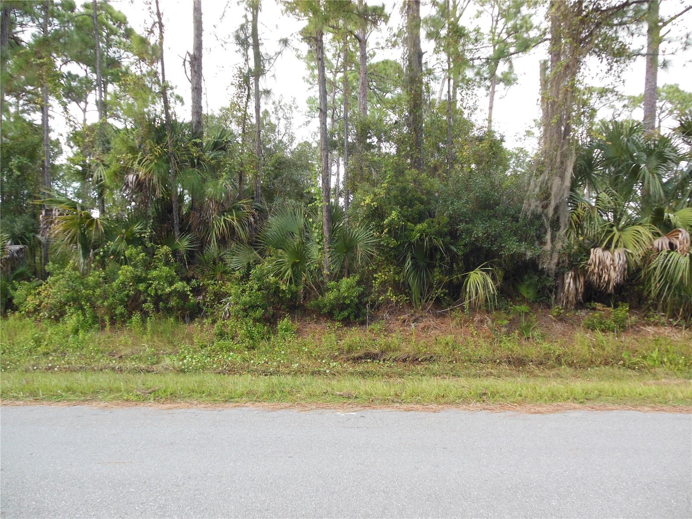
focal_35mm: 25
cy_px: 260
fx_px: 500
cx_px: 346
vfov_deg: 54.9
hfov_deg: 69.4
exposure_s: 1/160
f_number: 3.2
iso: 125
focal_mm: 4.5
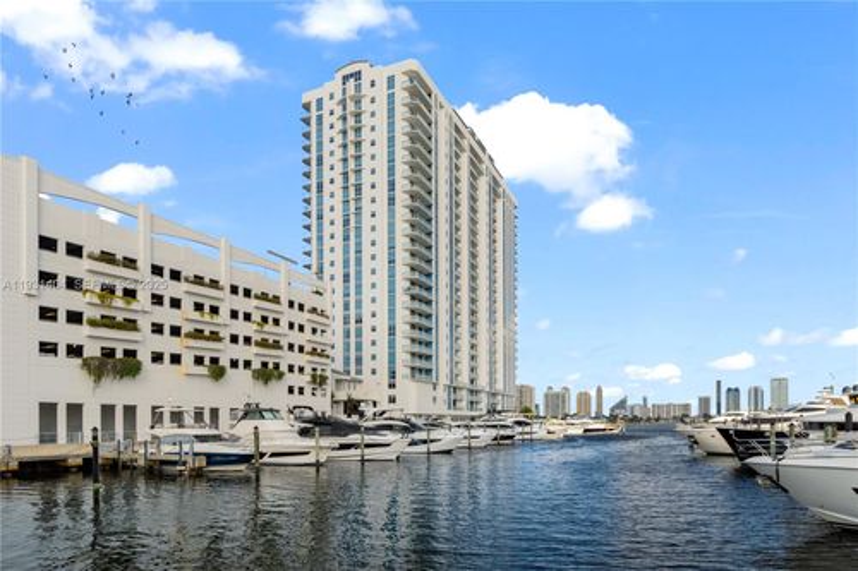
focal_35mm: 22
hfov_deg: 79.2
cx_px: 429
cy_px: 286
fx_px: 518
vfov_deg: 57.7
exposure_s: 1/400
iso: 100
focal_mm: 14.5
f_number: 5
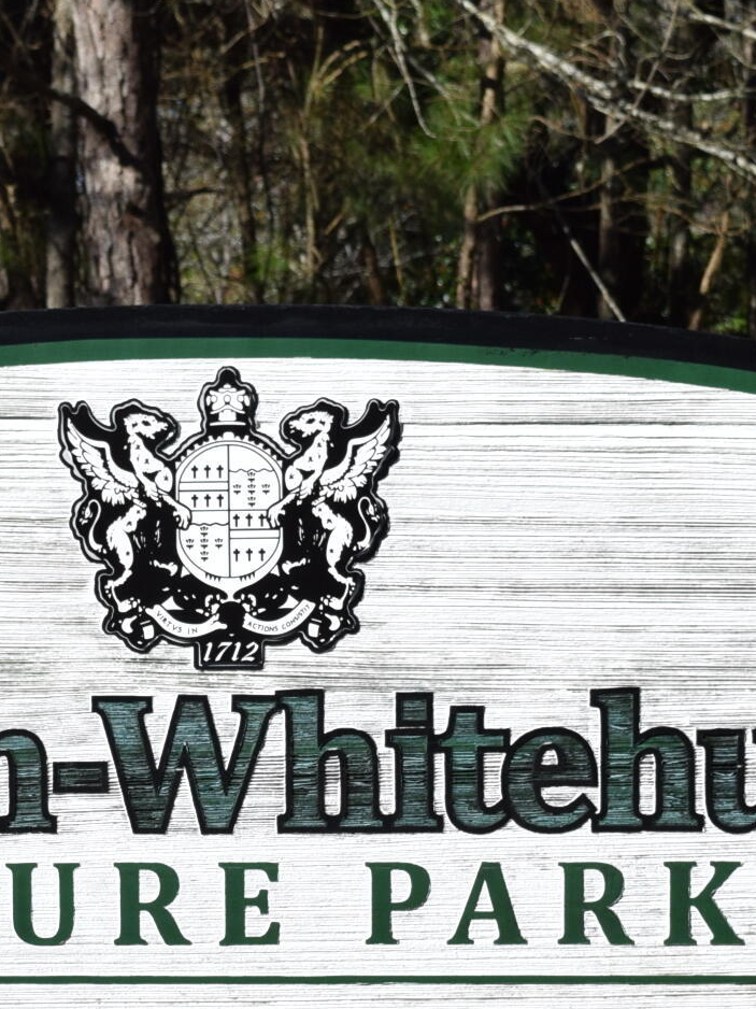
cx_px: 199
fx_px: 5098
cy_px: 1011
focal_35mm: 175
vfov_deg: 11.2
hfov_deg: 8.5
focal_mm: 38
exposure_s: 1/400
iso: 200
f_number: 10
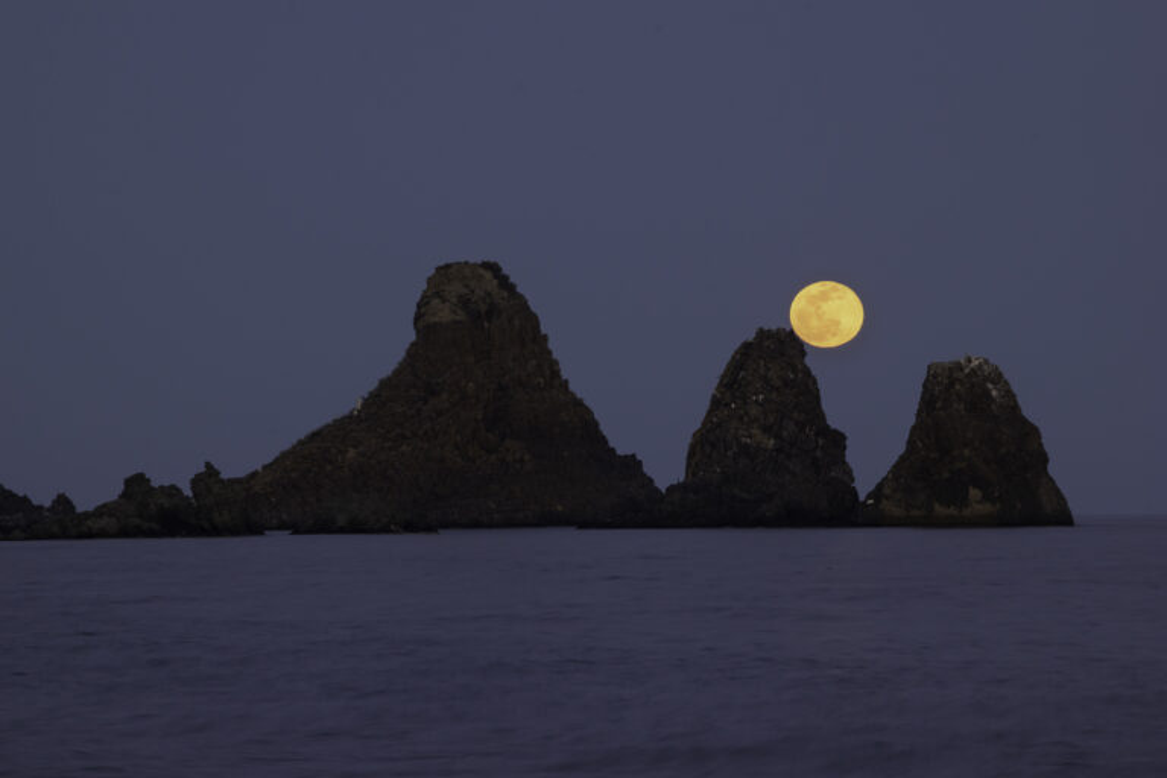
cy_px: 389
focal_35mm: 255
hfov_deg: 8.1
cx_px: 584
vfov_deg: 5.4
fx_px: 8266
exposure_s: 1/1.25
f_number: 25
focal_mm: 170
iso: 200
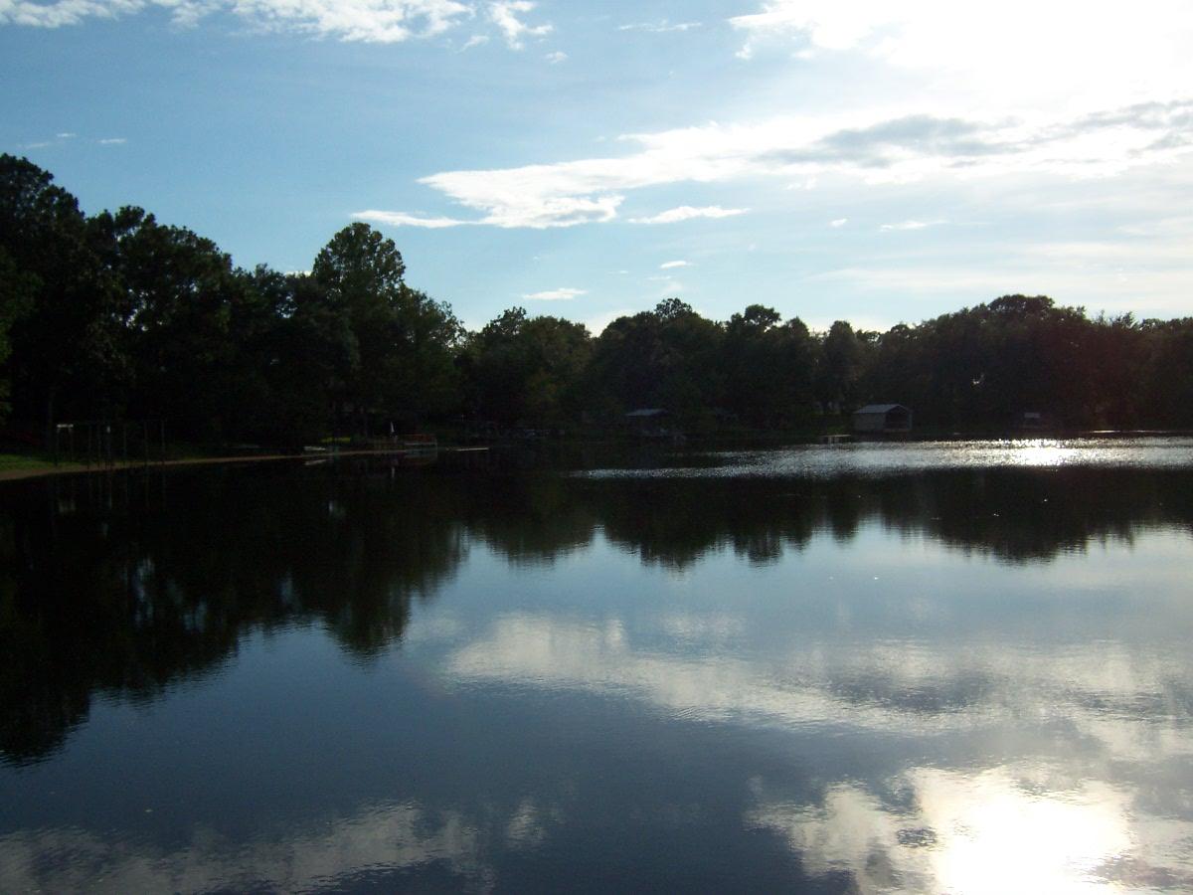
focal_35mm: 33
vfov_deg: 42.9
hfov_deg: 55.4
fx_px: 1137
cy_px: 448
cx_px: 596
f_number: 5.6
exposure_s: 1/1000
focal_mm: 5.5
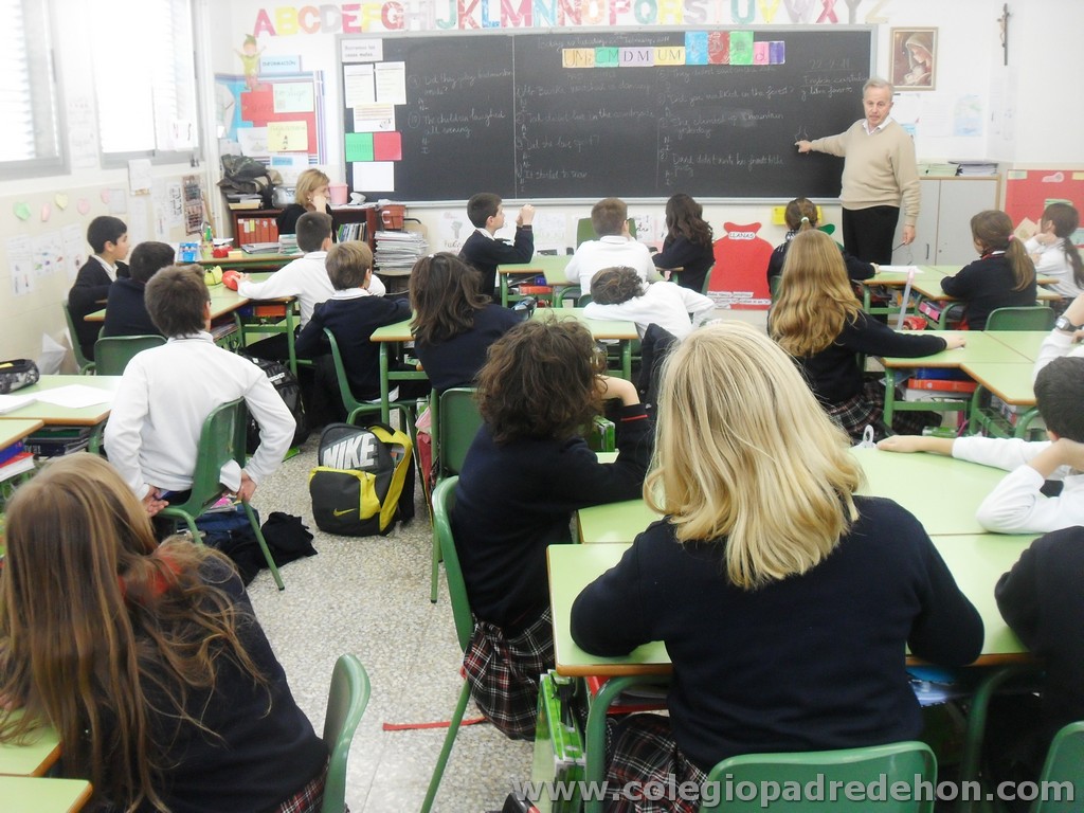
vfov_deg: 40.7
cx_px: 542
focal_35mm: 35
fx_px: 1096
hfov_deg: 52.6
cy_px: 406
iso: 200
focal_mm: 6.2
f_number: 2.8
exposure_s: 1/30
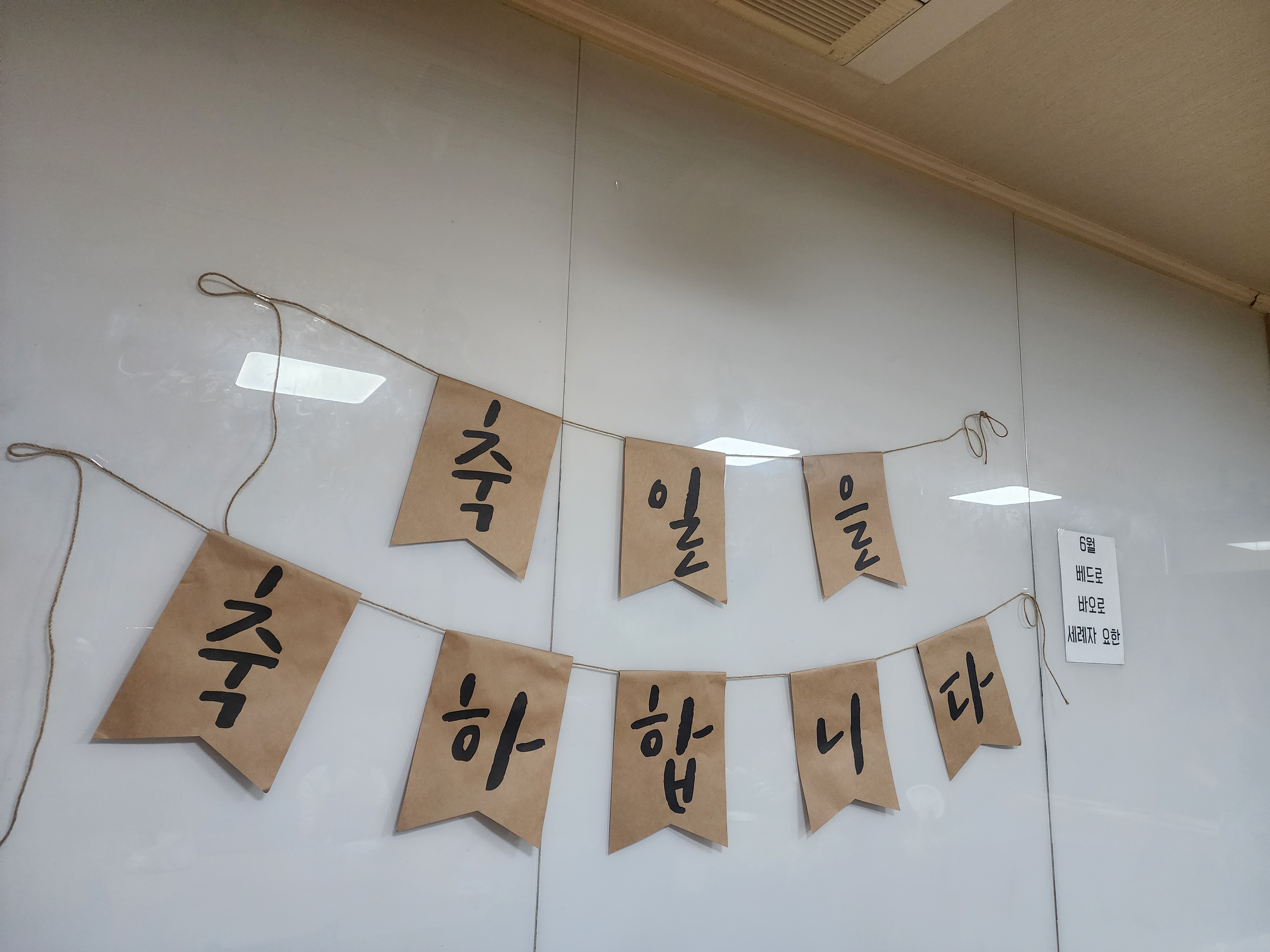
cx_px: 635
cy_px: 476
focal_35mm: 23
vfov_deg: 58.9
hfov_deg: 73.9
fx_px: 844
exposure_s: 1/120
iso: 500
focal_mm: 6.4
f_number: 1.8
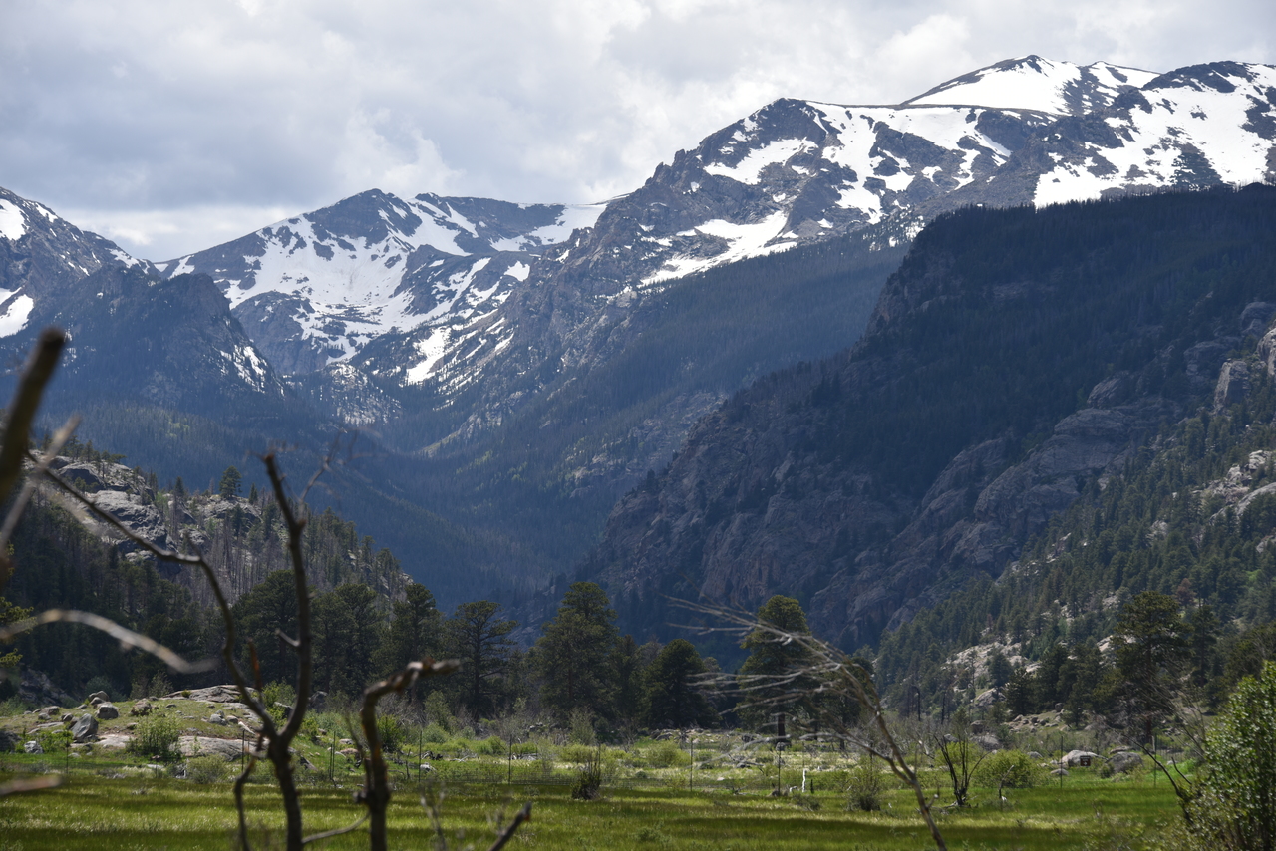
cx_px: 638
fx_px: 4786
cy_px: 426
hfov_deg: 15.2
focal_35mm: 135
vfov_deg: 10.2
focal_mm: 135
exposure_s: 1/320
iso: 100
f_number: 8
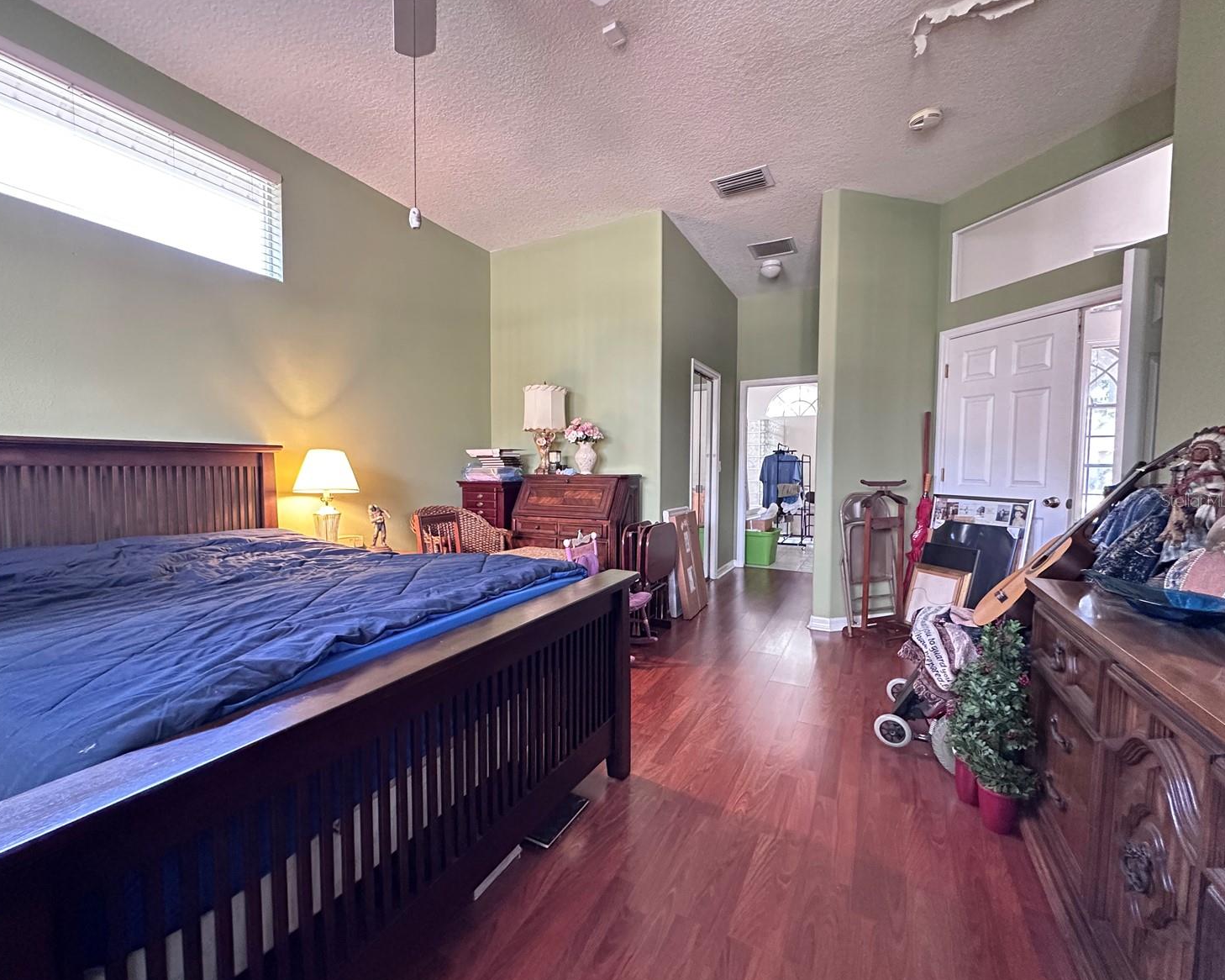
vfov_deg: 84.0
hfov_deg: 96.6
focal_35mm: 15
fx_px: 544
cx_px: 568
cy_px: 500
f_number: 2.2
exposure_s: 1/60
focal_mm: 2.22
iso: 1000
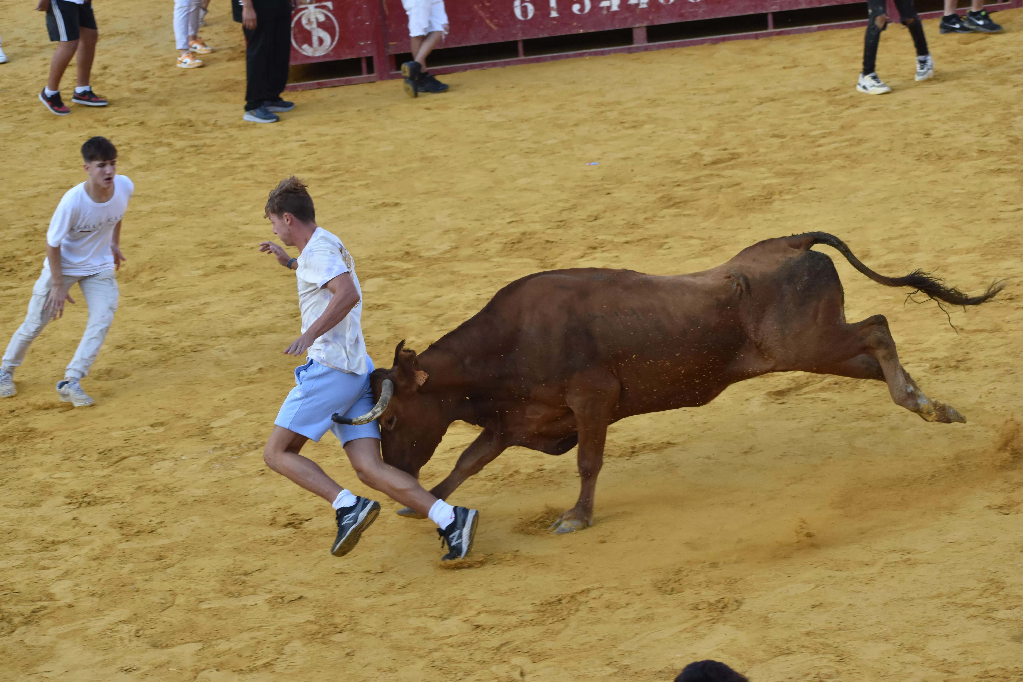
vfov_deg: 13.0
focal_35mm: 105
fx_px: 2984
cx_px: 512
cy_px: 341
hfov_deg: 19.5
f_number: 7.1
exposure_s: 1/800
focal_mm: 70
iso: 800
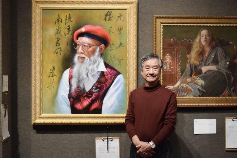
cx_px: 118
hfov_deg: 35.1
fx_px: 375
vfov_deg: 23.8
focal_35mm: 57
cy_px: 79
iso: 3200
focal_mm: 38
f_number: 4.8
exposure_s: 1/100
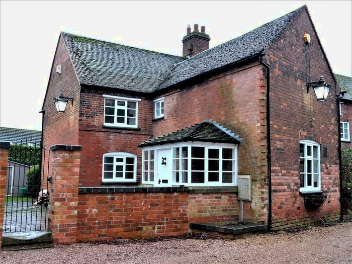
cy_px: 132
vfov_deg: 39.7
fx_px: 366
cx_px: 176
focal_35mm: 36
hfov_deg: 51.4
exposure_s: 1/30
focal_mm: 6.3
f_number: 3.5
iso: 400
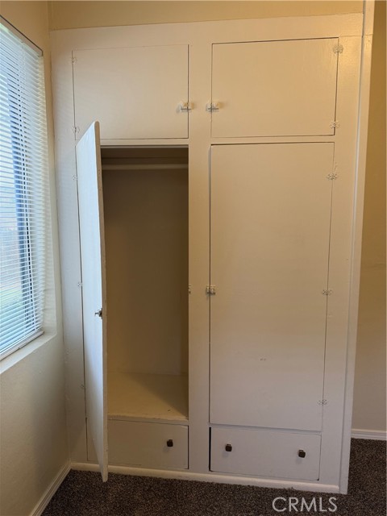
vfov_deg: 71.6
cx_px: 194
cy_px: 258
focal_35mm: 24
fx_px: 358
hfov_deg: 56.8
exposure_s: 1/60
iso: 160
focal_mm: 6.76
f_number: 1.78
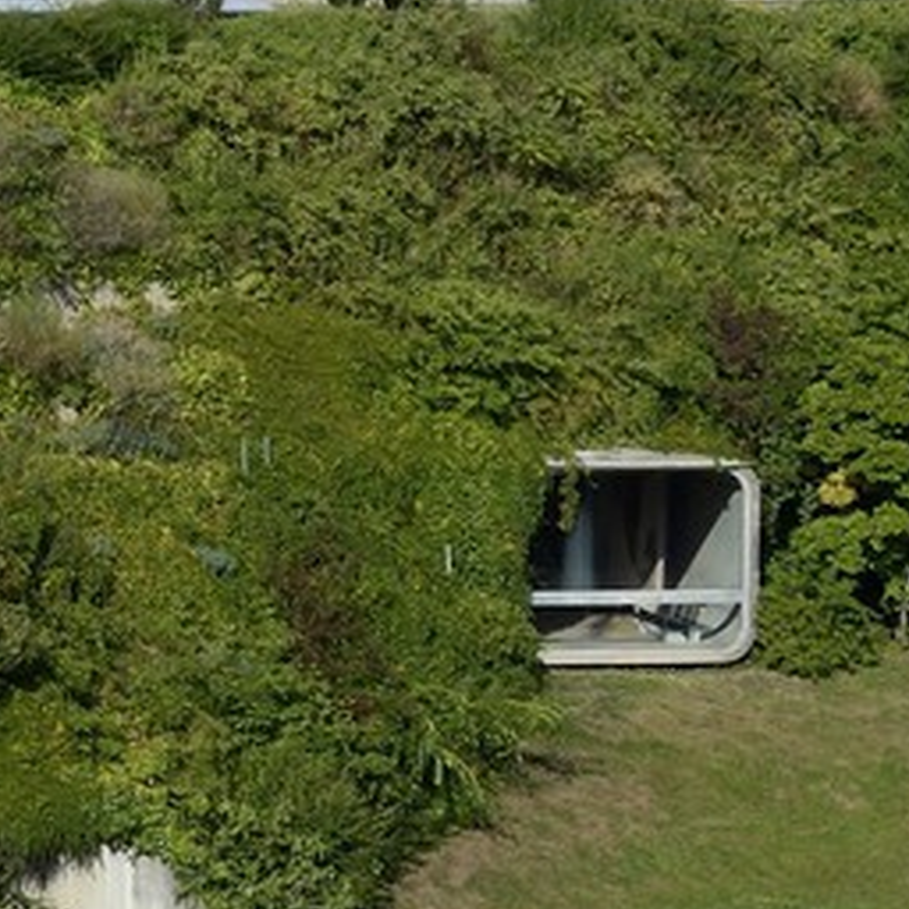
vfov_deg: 8.6
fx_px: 6001
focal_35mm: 202
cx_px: -1850
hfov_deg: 7.6
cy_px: 110
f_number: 11
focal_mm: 38
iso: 200
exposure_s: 1/200
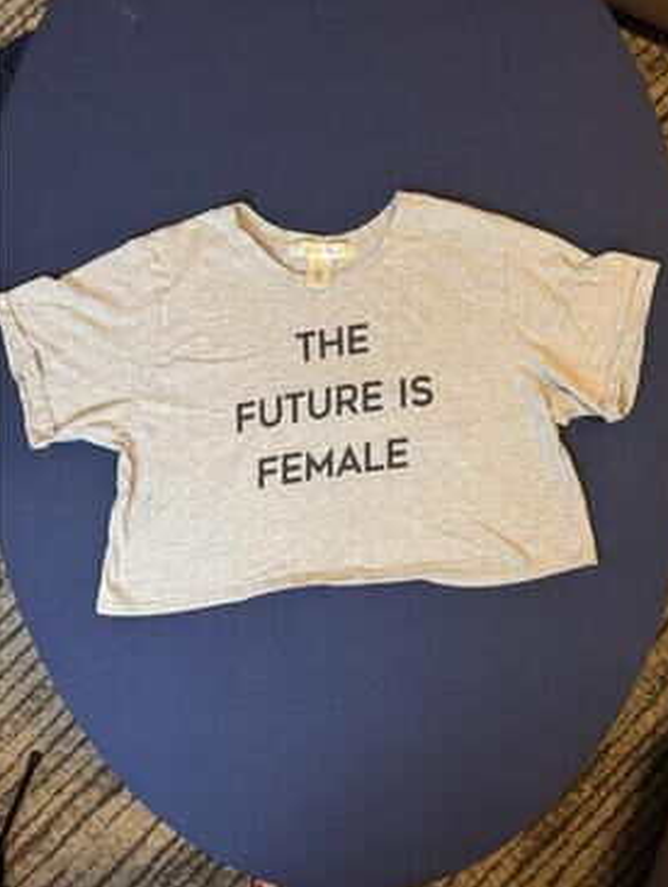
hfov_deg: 55.0
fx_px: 641
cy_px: 437
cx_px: 343
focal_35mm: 25
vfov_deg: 69.3
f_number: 1.78
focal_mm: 6.76
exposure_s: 1/60
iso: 400
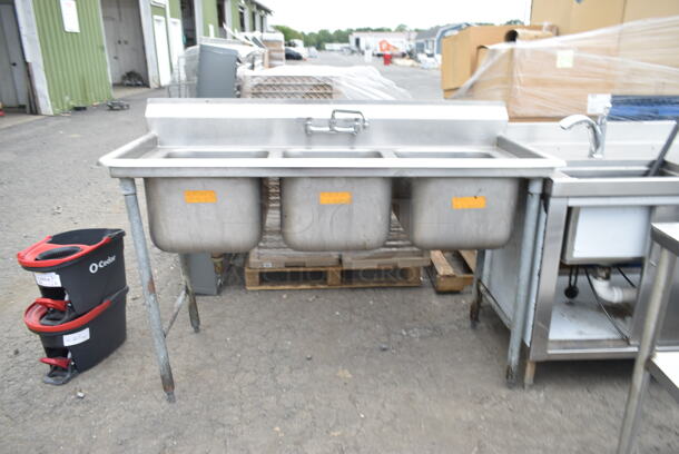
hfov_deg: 67.3
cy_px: 227
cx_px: 340
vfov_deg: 48.0
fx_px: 510
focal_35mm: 27
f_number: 5
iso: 100
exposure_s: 1/100
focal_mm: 18
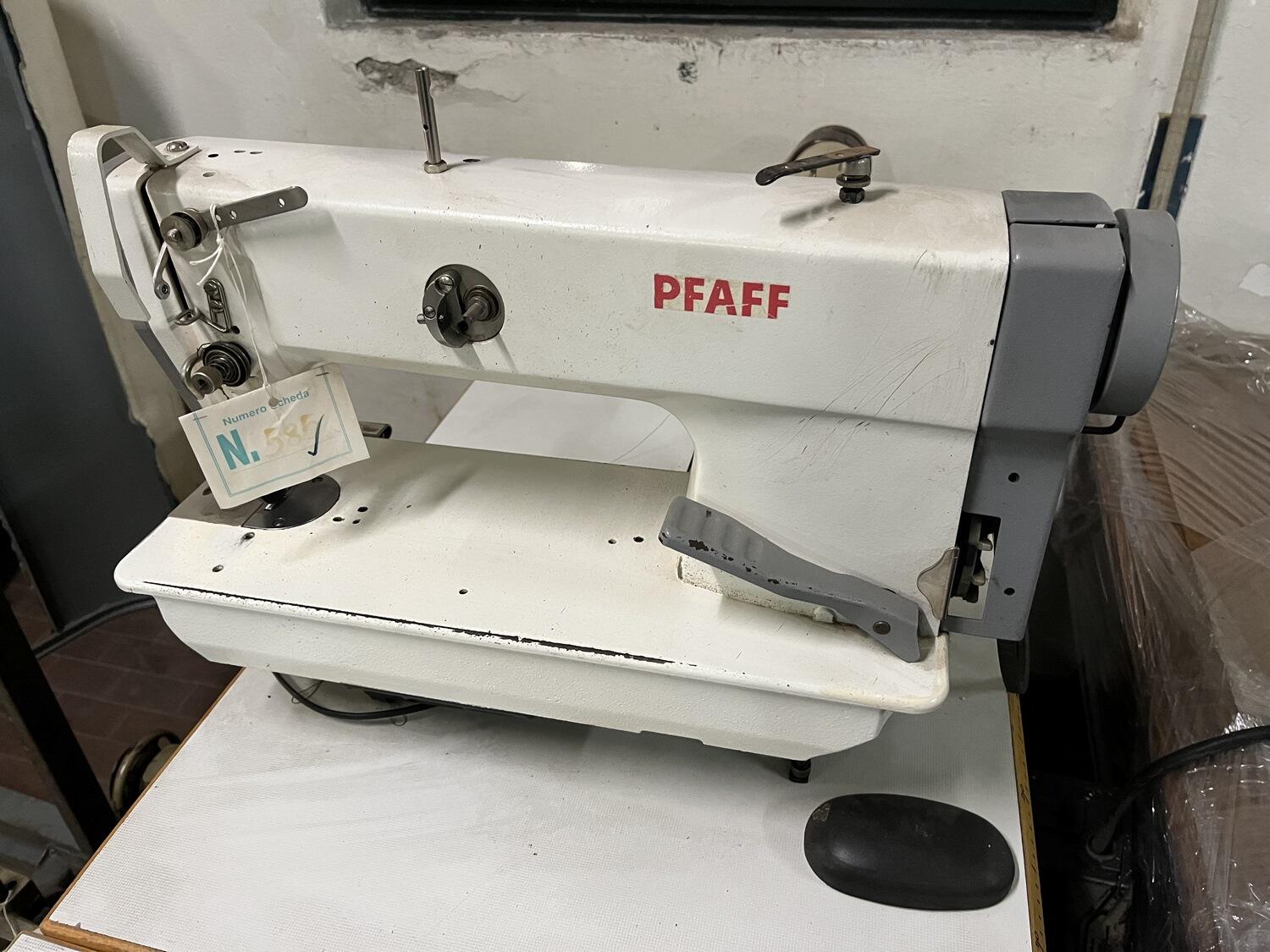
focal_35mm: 26
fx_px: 954
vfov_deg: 53.1
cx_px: 635
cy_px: 476
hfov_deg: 67.3
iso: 400
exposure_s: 1/50
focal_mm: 5.1
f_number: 1.6
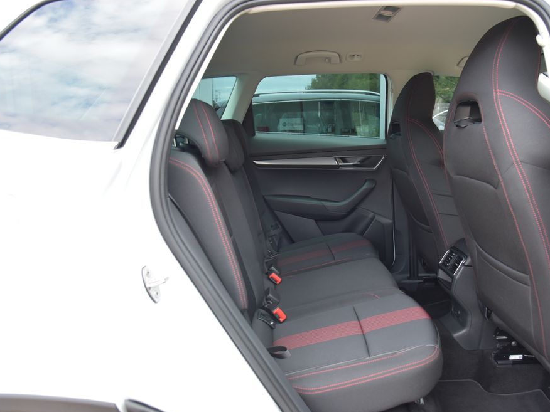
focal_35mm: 27
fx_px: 429
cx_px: 292
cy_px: 203
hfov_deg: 65.3
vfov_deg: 51.4
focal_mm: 24
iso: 500
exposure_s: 1/100
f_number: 5
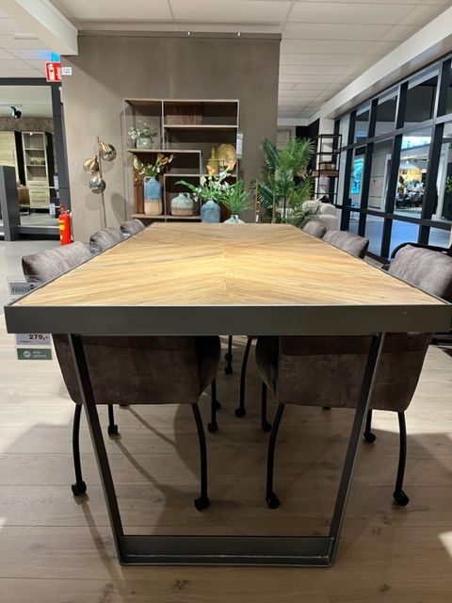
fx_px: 453
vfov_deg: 67.3
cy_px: 302
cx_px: 226
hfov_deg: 53.1
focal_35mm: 26
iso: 200
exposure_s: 1/56
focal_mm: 5.1
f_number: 1.6
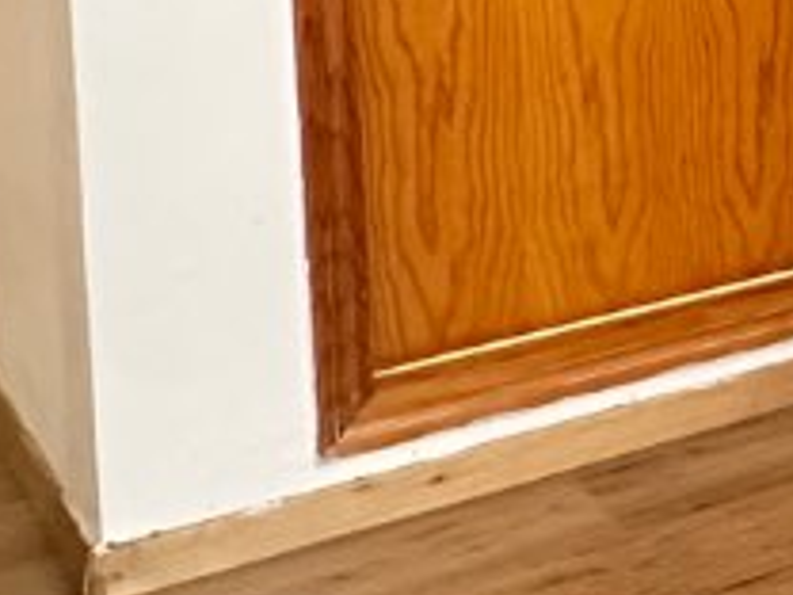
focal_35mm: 101
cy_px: -315
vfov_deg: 13.7
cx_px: 1472
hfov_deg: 16.1
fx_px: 2314
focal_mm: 2.22
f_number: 2.2
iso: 800
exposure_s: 1/50
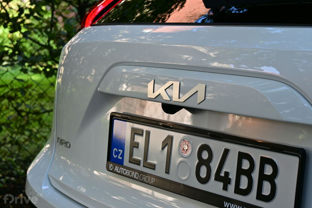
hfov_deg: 29.9
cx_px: 156
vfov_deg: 20.2
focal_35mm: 68
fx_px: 585
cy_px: 104
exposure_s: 1/80
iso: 140
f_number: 6
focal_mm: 45
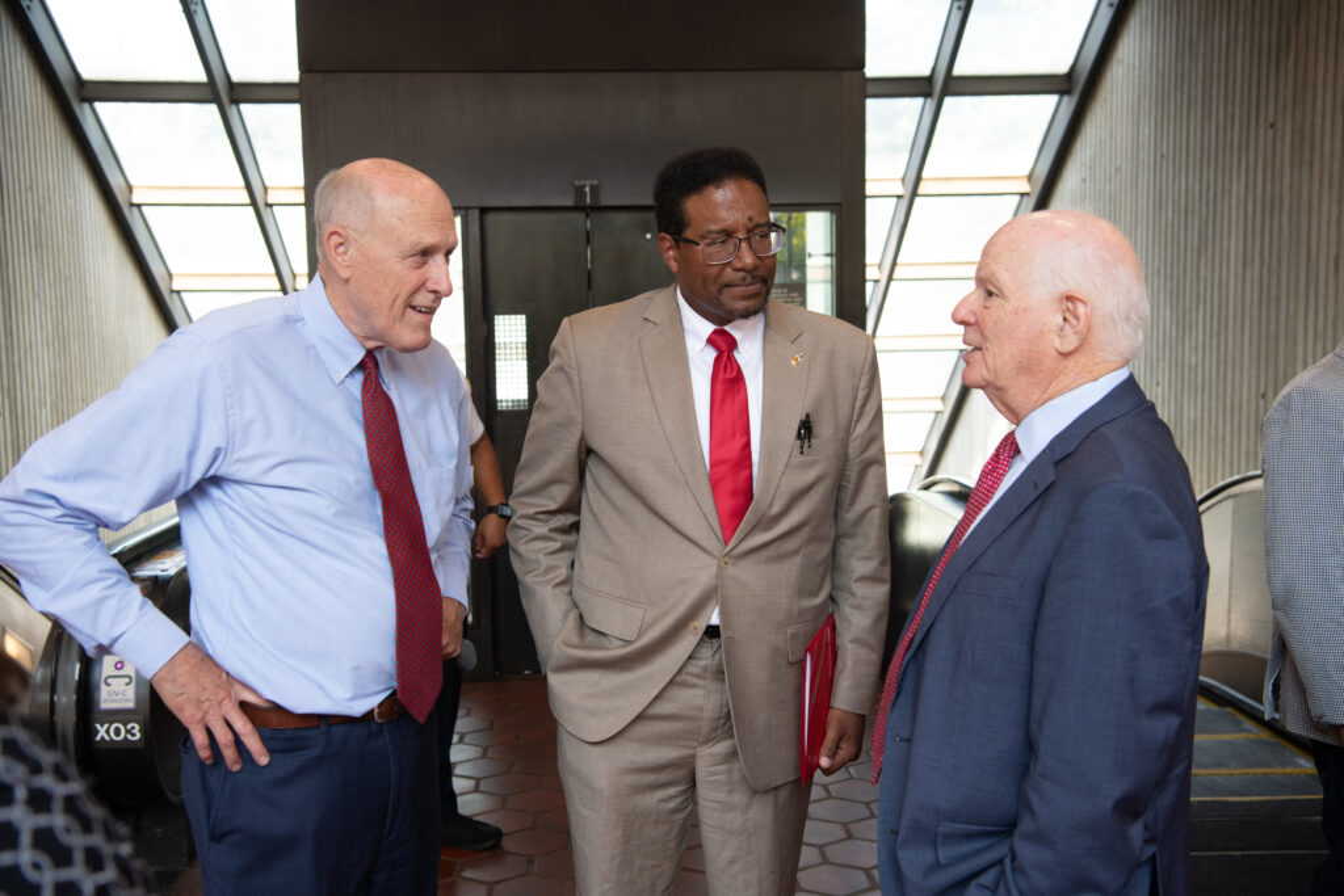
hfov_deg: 48.5
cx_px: 672
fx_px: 1493
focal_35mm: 40
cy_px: 448
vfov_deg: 33.4
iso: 800
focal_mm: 40
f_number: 4.5
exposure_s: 1/250
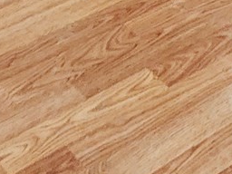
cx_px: -32
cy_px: -326
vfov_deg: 10.6
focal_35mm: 104
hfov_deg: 18.1
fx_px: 697
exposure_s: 1/30
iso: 320
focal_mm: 2.2
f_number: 2.2
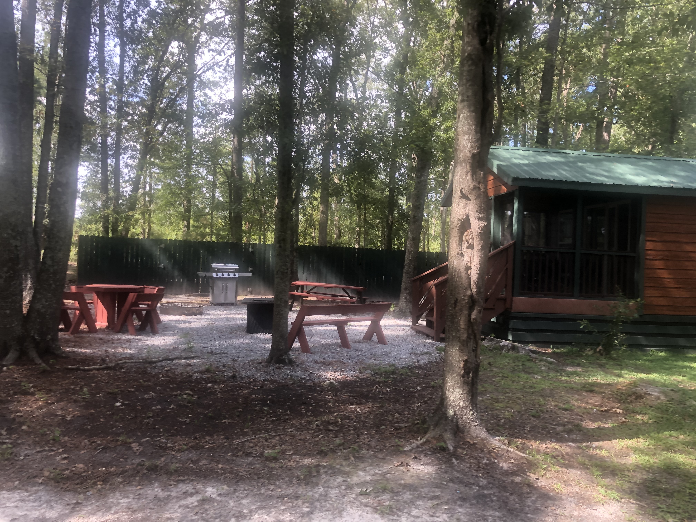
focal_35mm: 28
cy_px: 261
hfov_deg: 63.4
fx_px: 563
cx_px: 348
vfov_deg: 49.7
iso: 25
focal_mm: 4
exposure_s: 1/120
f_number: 1.8
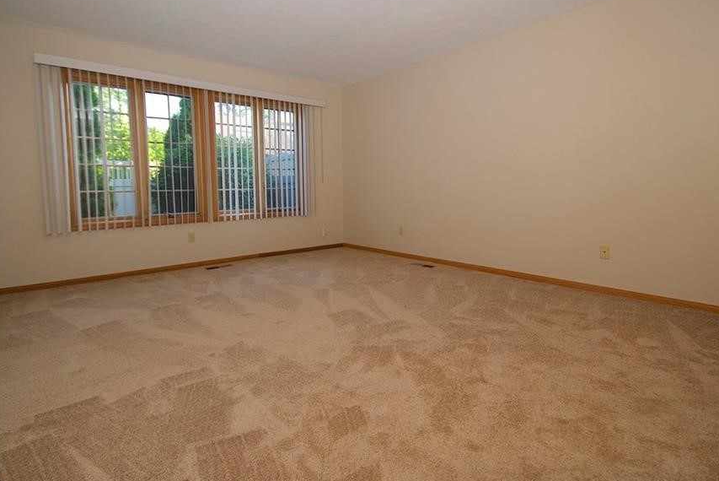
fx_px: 360
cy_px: 208
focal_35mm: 18
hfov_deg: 90.0
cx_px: 357
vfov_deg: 67.2
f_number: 4
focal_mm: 10
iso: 200
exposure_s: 1/60
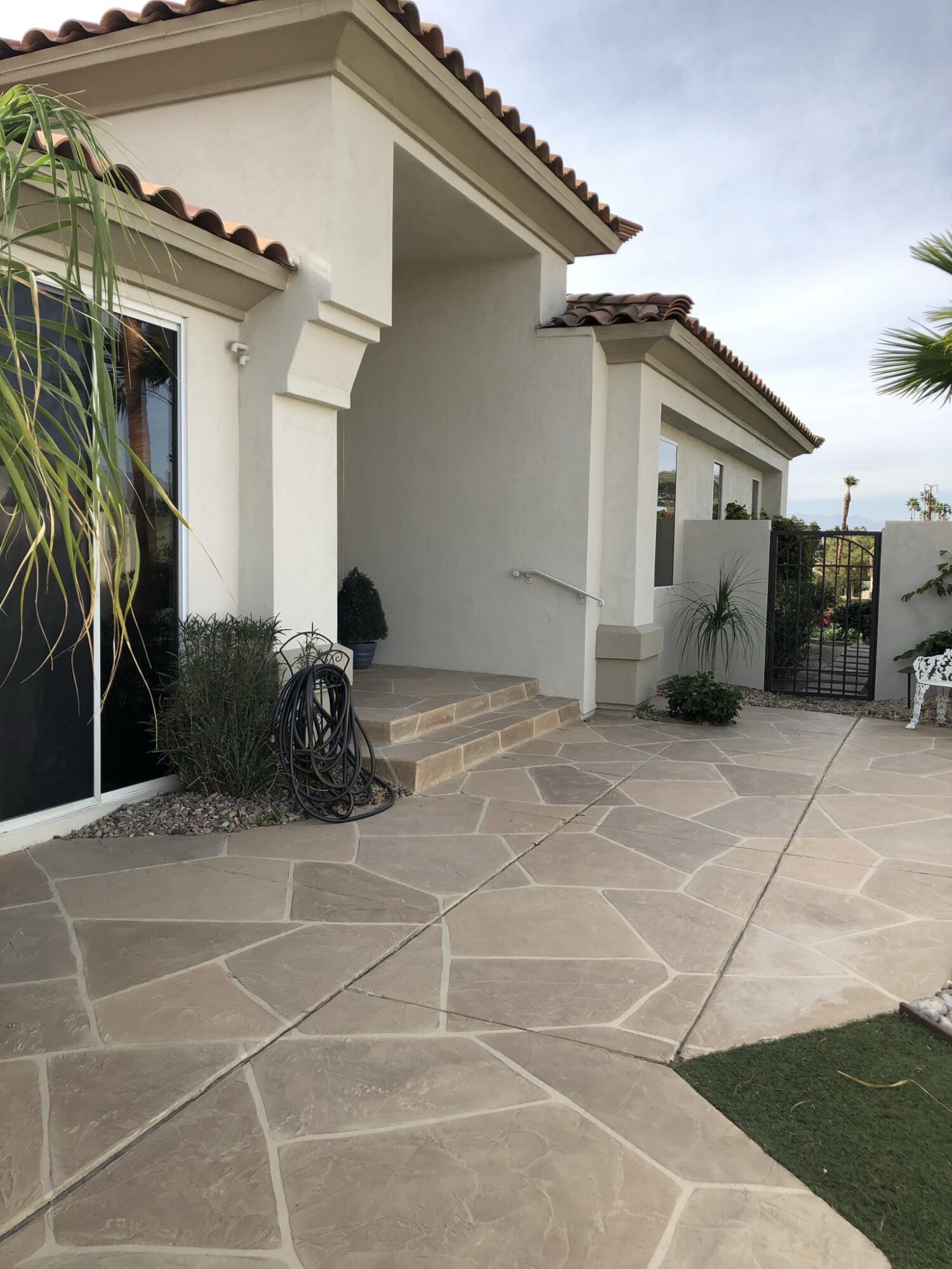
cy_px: 634
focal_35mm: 28
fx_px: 1027
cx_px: 476
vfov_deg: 63.4
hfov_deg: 49.7
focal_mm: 3.99
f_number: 1.8
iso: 20
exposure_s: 1/960
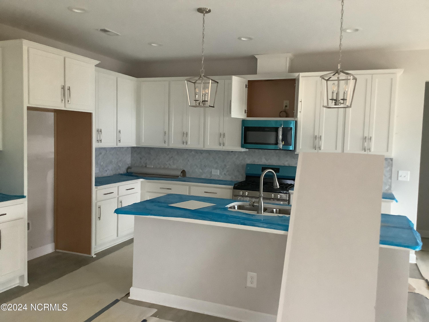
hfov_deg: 58.4
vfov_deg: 45.4
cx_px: 214
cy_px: 161
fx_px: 384
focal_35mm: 31
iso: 400
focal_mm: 3.3
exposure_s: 1/40
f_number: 2.4
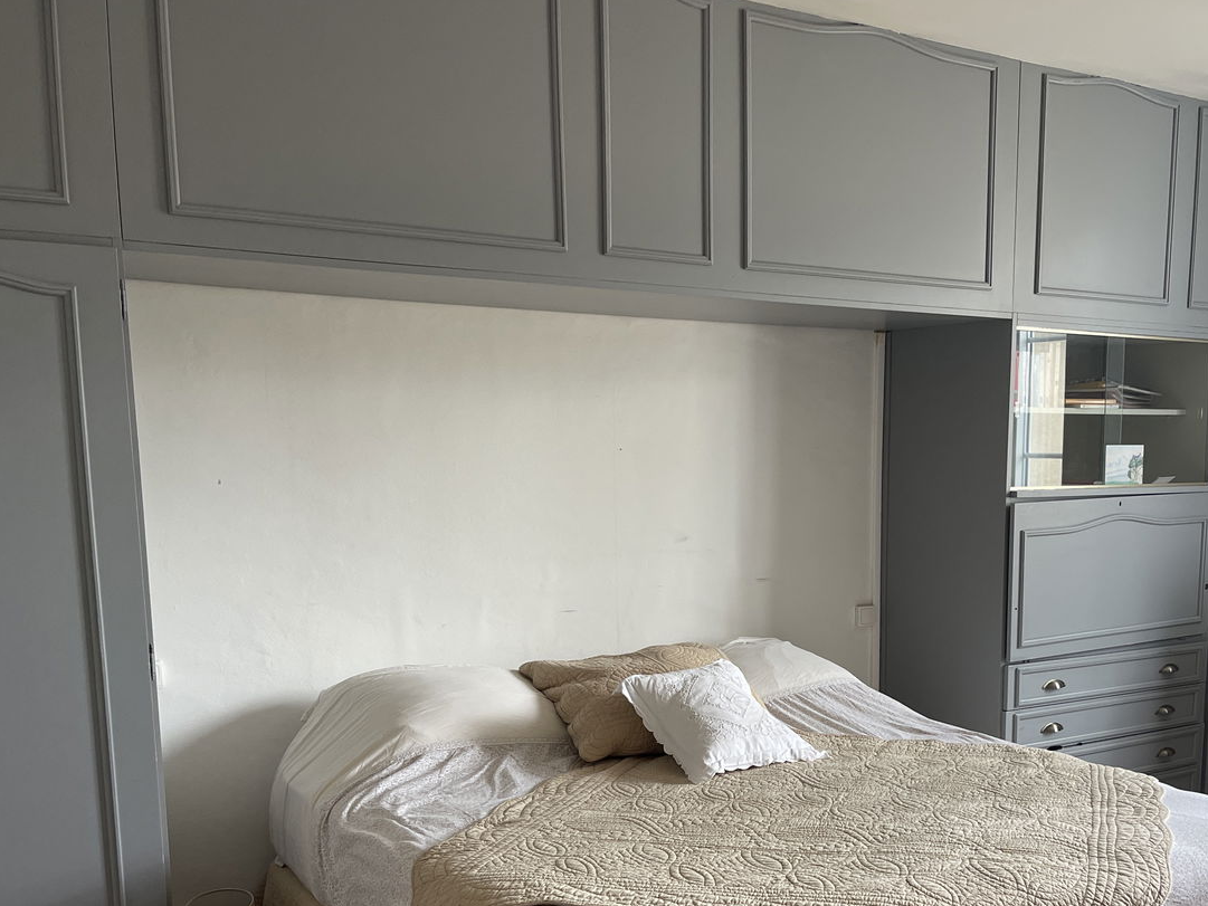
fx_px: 1291
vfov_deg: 37.9
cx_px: 801
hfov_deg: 49.3
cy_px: 649
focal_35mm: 37
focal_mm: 5.1
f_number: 1.6
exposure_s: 1/106
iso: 125
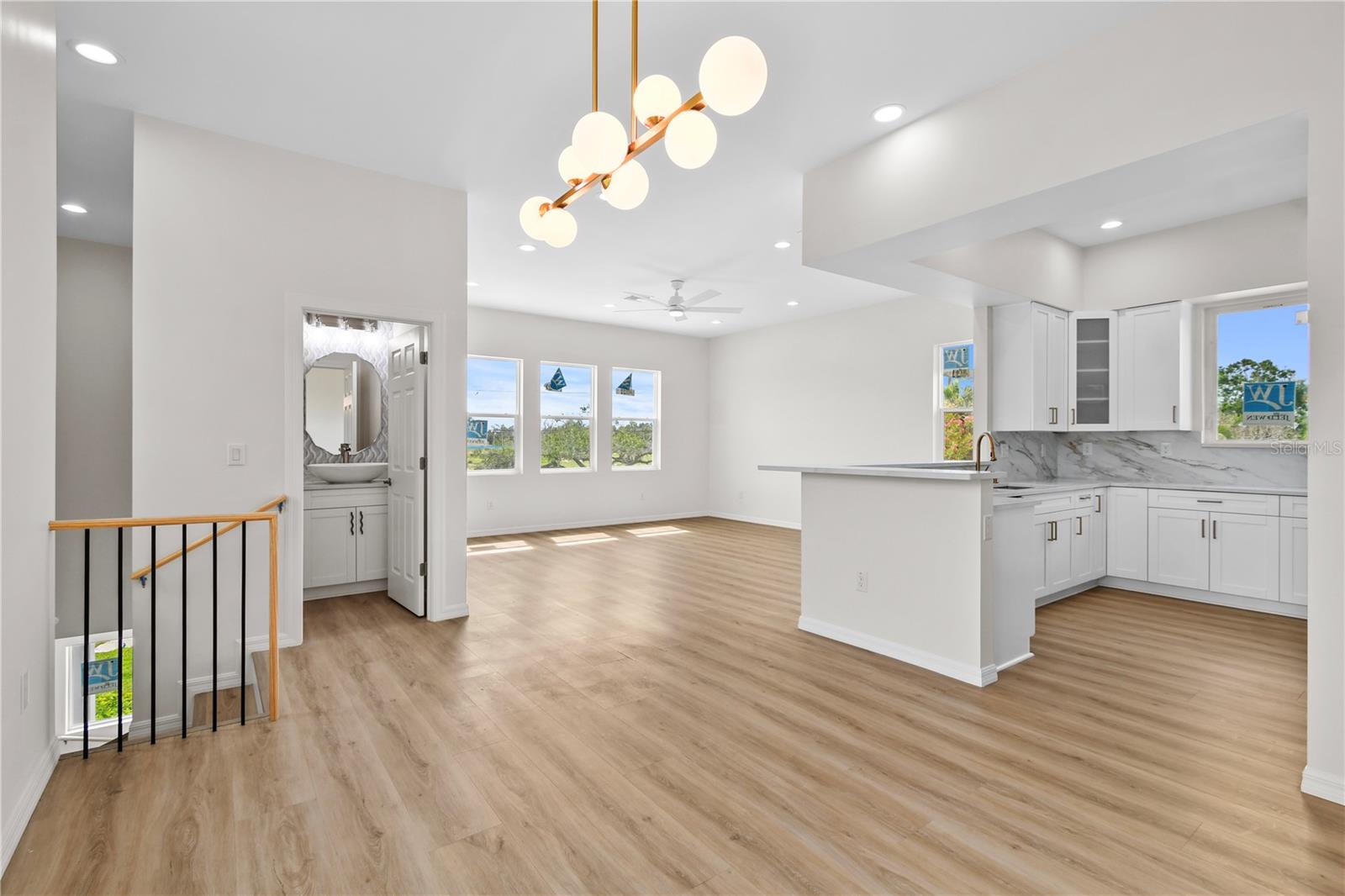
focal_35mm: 15
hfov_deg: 100.4
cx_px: 672
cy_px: 448
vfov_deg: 77.3
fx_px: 560
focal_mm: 10
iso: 100
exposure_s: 1/30
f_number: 7.1
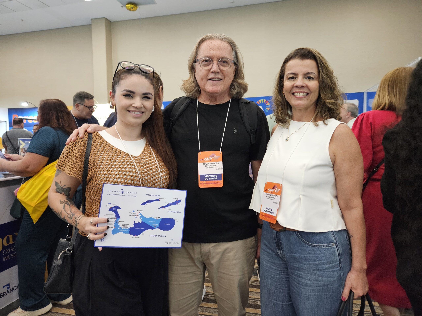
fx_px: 280
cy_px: 158
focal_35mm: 23
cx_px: 211
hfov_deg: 73.9
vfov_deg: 58.9
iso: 800
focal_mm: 5.4
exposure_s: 1/60
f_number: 1.8
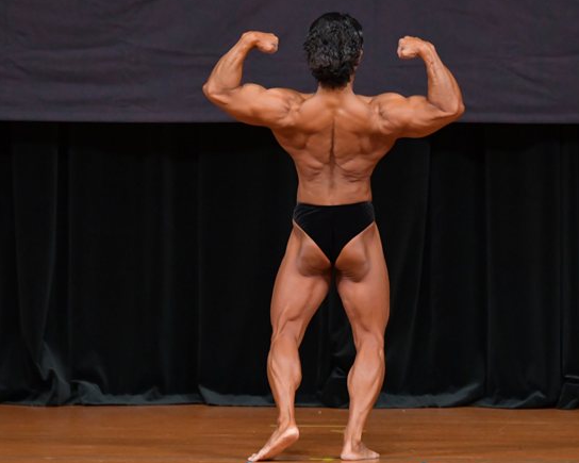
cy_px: 216
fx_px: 6870
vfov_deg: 3.9
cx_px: 308
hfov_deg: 4.8
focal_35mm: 401
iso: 4000
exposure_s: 1/400
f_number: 5.6
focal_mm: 200
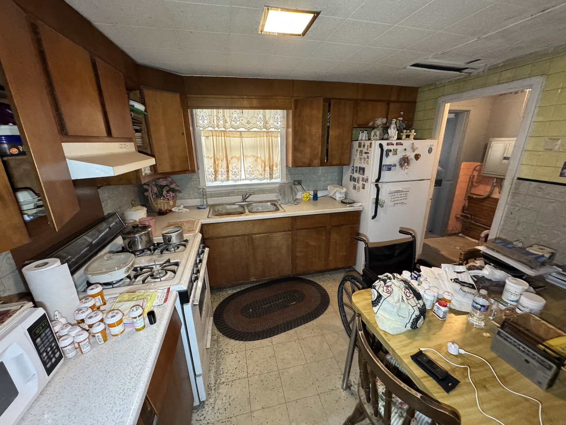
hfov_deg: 102.1
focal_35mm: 14
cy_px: 212
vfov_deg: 85.7
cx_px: 283
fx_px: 229
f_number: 2.2
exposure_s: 1/60
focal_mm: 2.22
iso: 800
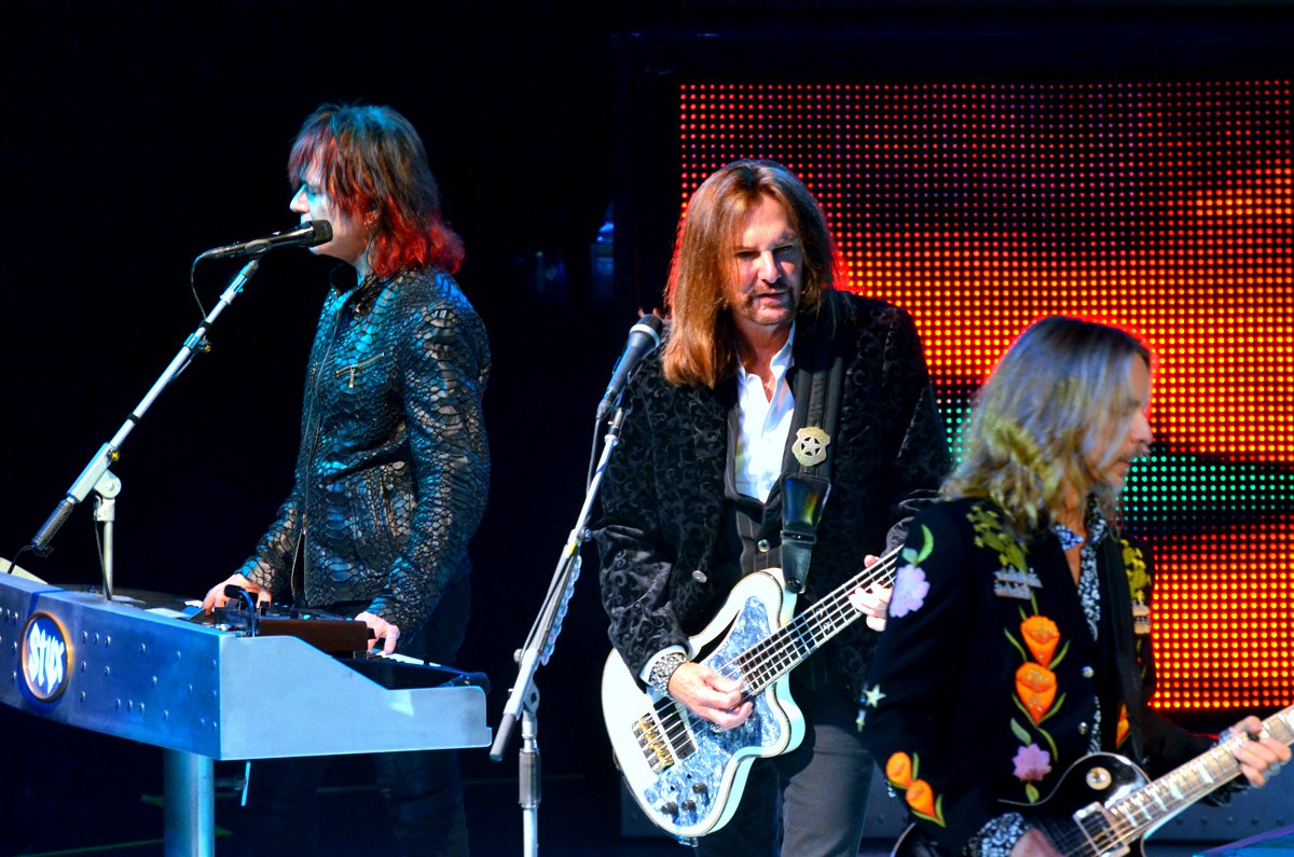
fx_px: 11838
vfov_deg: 4.1
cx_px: 647
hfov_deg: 6.3
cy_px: 428
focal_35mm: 330
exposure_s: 1/80
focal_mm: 220
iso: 1600
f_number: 5.3
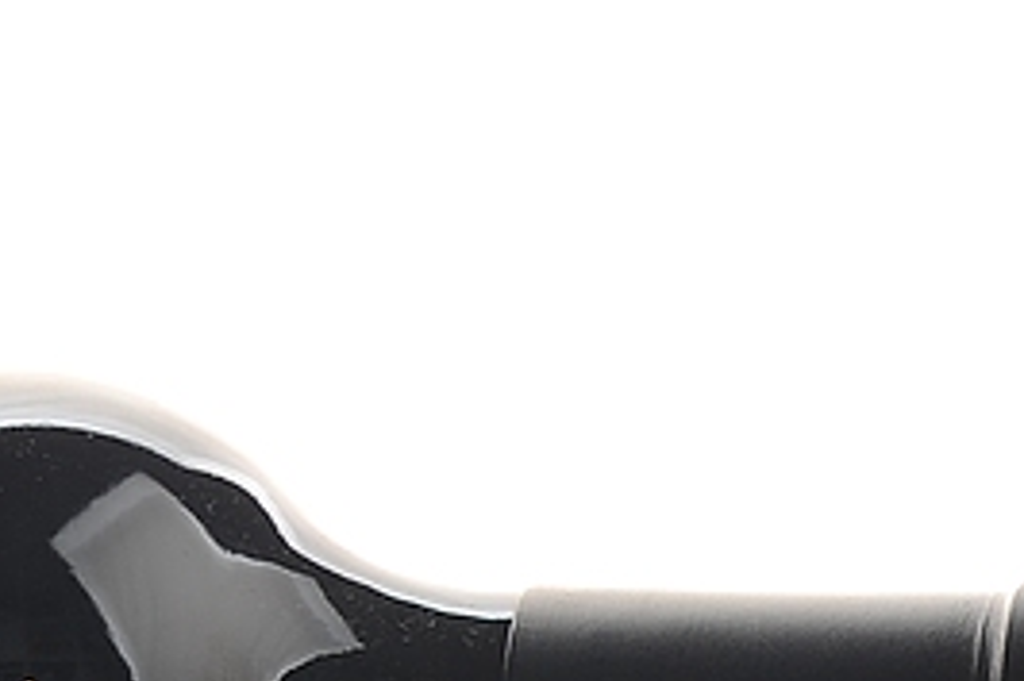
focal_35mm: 241
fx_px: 6851
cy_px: 354
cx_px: -928
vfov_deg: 5.7
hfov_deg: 8.2
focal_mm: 50
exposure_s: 1/100
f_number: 14
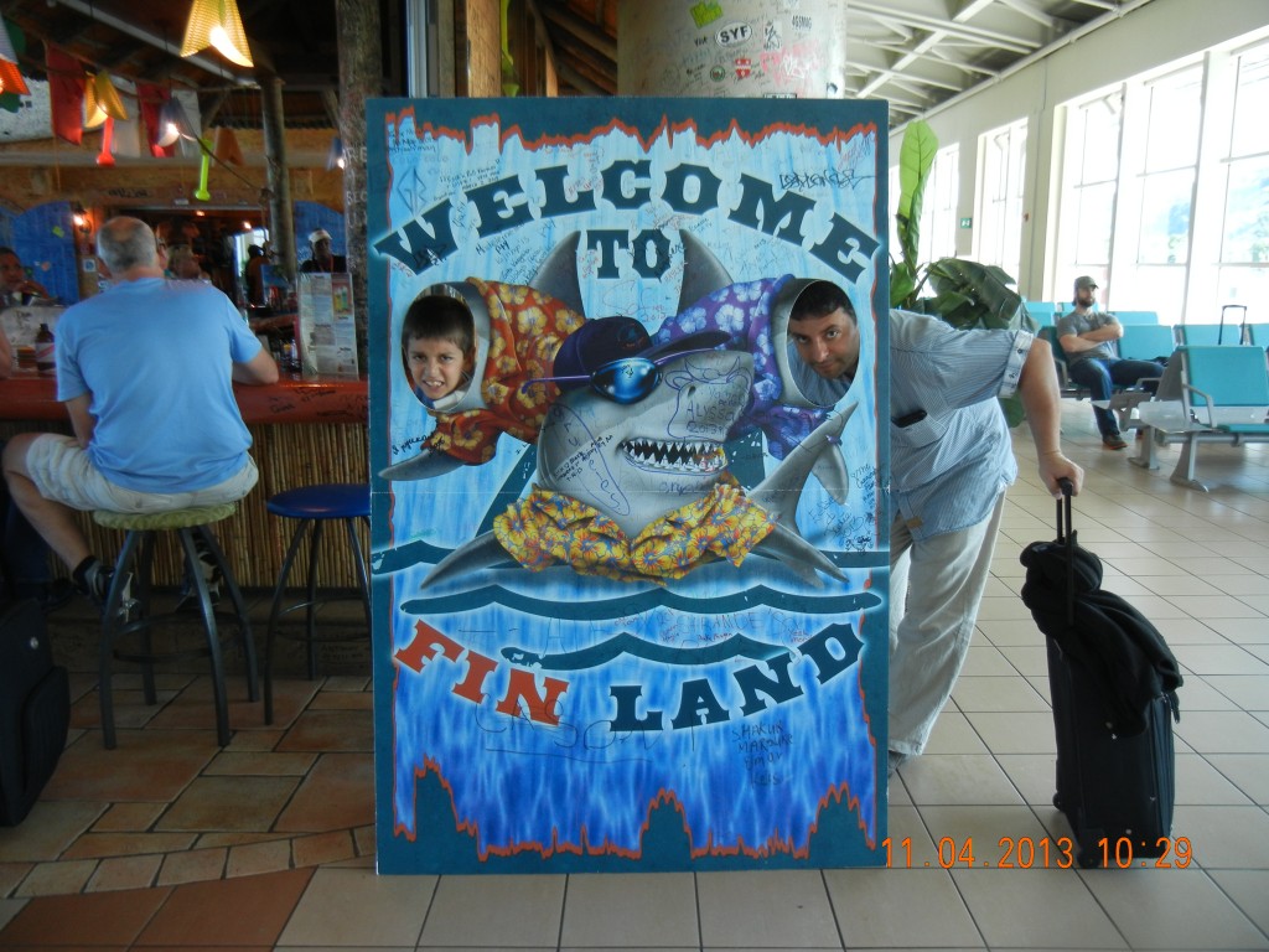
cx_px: 634
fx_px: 1100
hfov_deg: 60.0
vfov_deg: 46.8
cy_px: 476
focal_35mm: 30
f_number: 3.5
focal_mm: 5.4
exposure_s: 1/55.6
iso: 174
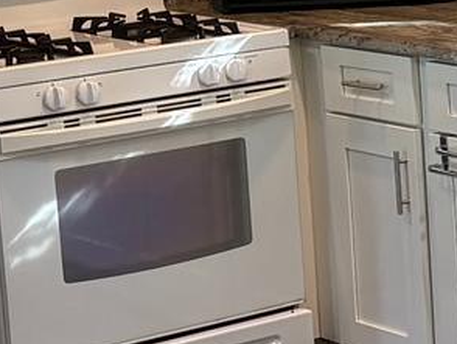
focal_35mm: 181
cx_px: 712
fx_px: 2392
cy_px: 101
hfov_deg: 10.5
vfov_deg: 8.2
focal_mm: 5.96
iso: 125
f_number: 1.6
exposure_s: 1/120
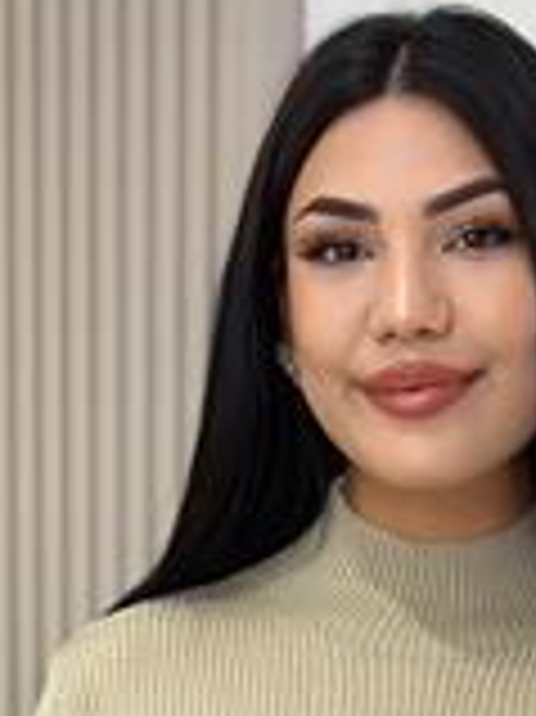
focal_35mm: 161
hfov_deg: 9.2
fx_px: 3328
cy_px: 993
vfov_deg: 11.9
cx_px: 221
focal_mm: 6.86
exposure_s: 1/124
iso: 64
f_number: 1.78
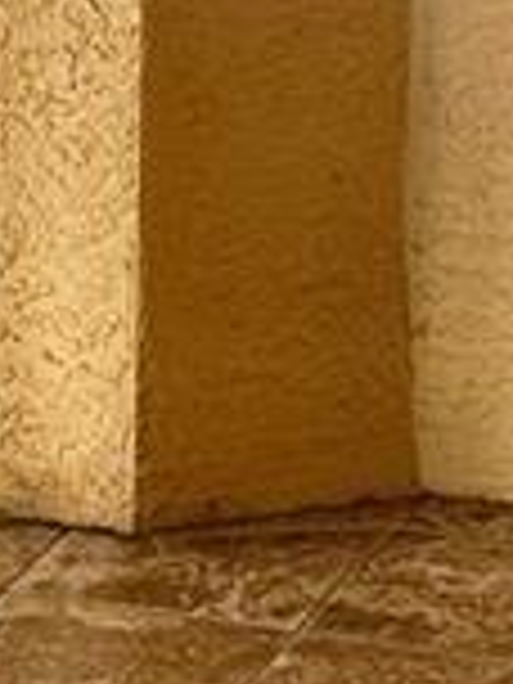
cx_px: -266
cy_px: 198
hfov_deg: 7.7
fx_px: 3754
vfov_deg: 10.4
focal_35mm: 190
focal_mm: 6.86
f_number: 1.78
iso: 80
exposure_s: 1/121
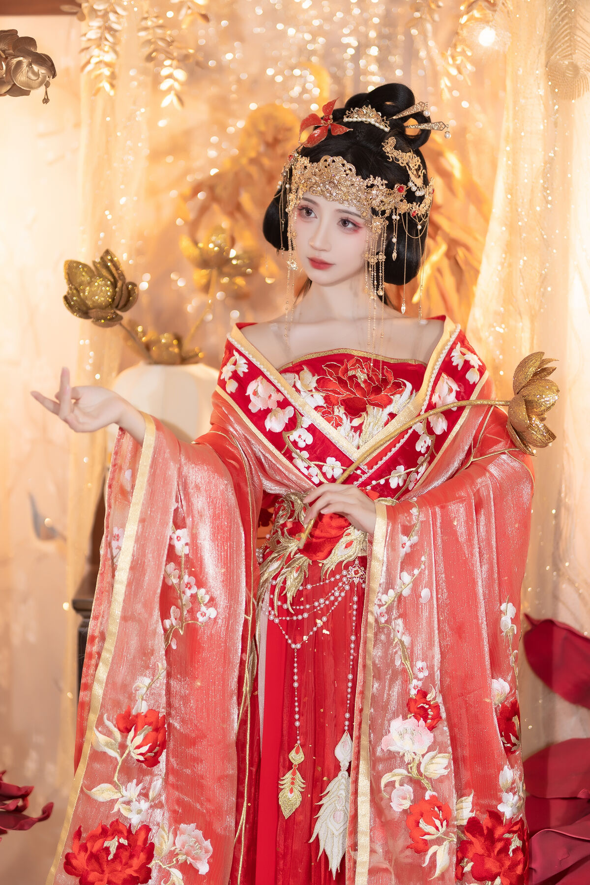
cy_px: 442
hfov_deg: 16.1
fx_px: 2089
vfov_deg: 23.9
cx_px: 295
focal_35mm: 85
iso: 100
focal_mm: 85
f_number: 1.4
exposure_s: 1/250
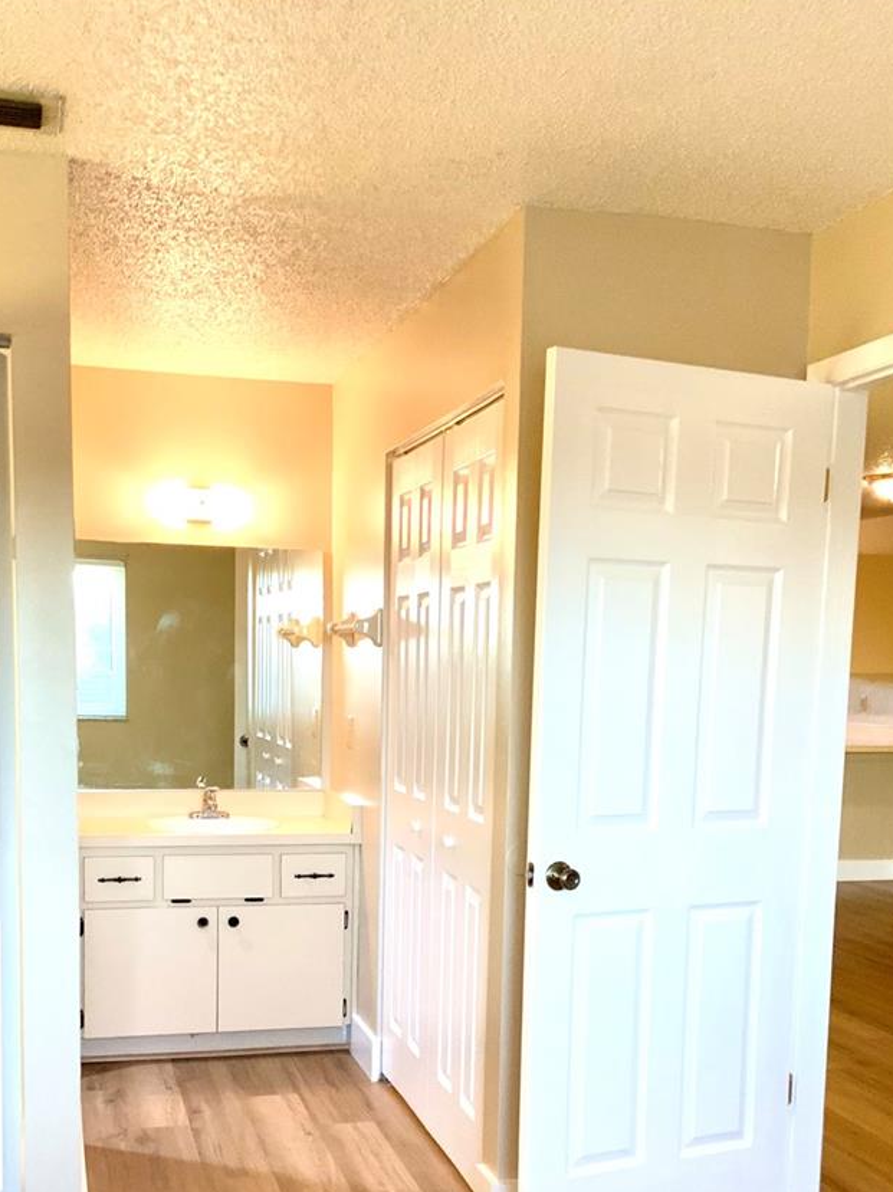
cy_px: 851
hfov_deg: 34.3
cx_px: 431
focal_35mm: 42
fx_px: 1446
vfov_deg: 43.8
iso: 100
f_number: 1.8
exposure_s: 1/60
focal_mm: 3
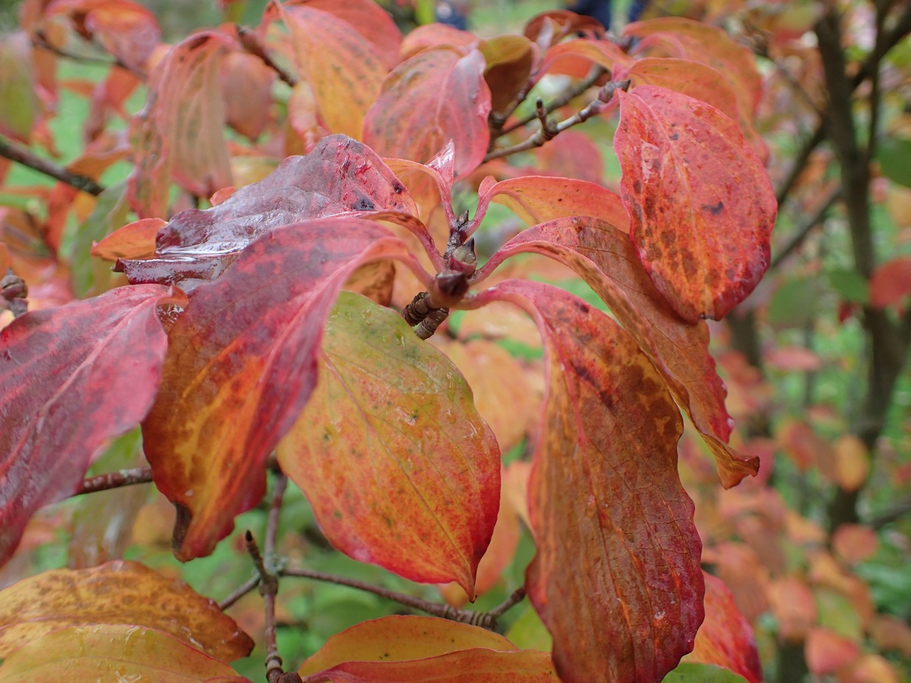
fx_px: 789
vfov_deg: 46.8
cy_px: 342
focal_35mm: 30
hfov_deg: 60.0
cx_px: 456
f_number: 2.3
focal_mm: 5.5
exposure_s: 1/125
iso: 100
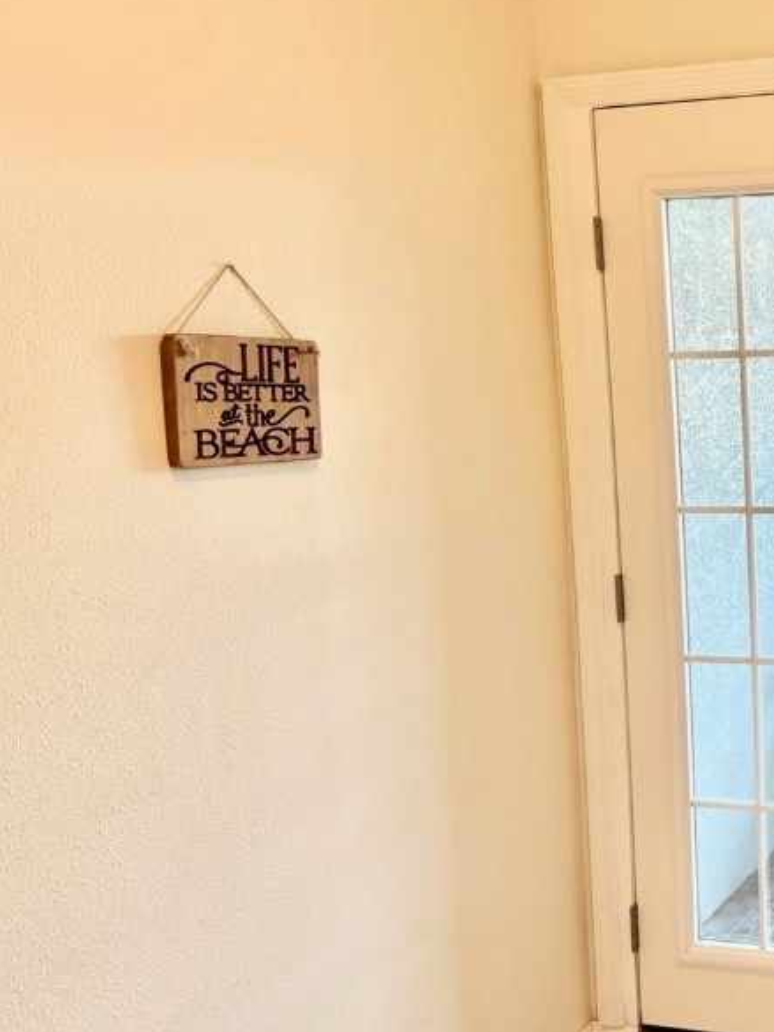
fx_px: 1252
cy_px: 552
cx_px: 871
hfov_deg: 30.4
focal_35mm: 42
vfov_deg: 44.8
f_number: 1.78
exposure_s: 1/120
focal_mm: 6.76
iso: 160
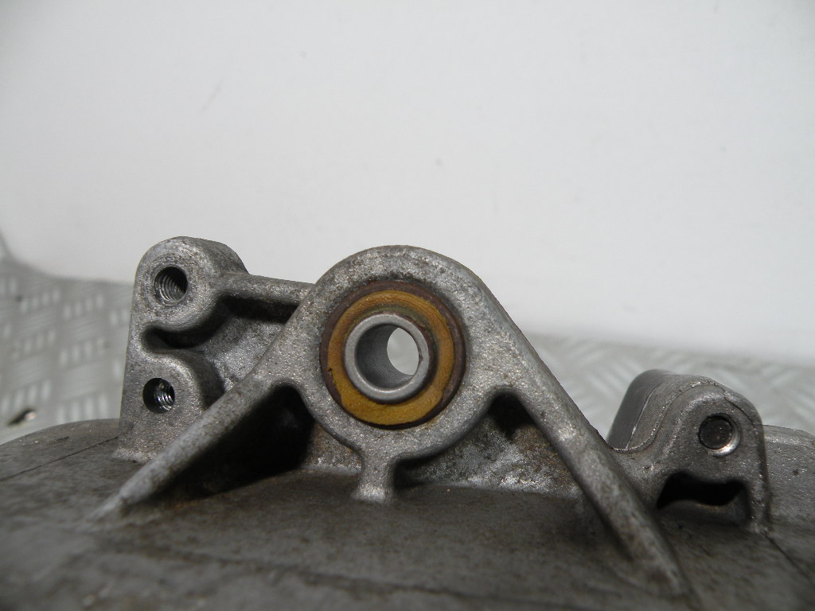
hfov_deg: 65.3
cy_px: 306
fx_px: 636
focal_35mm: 27
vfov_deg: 51.4
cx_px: 408
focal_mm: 4.7
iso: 64
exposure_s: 1/64.3
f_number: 3.2
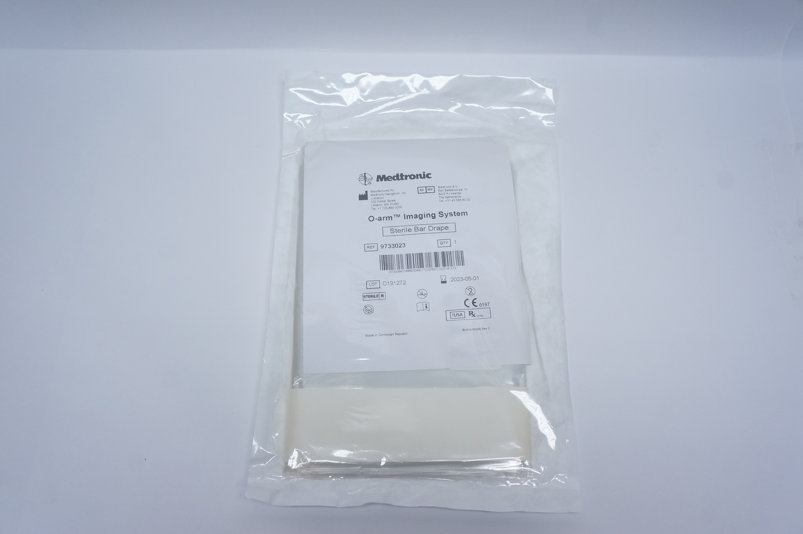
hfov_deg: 62.0
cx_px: 402
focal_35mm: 30
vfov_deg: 43.5
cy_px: 267
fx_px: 668
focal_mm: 20
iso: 800
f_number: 7.1
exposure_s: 1/100
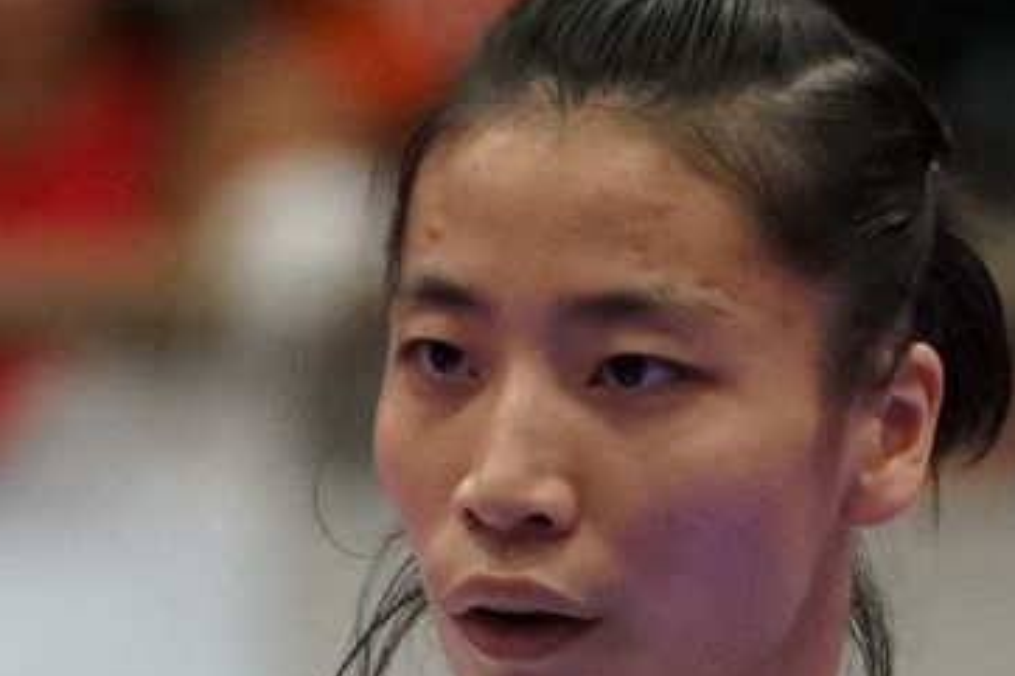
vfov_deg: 1.0
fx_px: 39283
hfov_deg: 1.5
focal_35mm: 1394
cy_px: 1091
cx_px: -350
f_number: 2.8
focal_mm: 187
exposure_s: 1/1000
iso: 3200
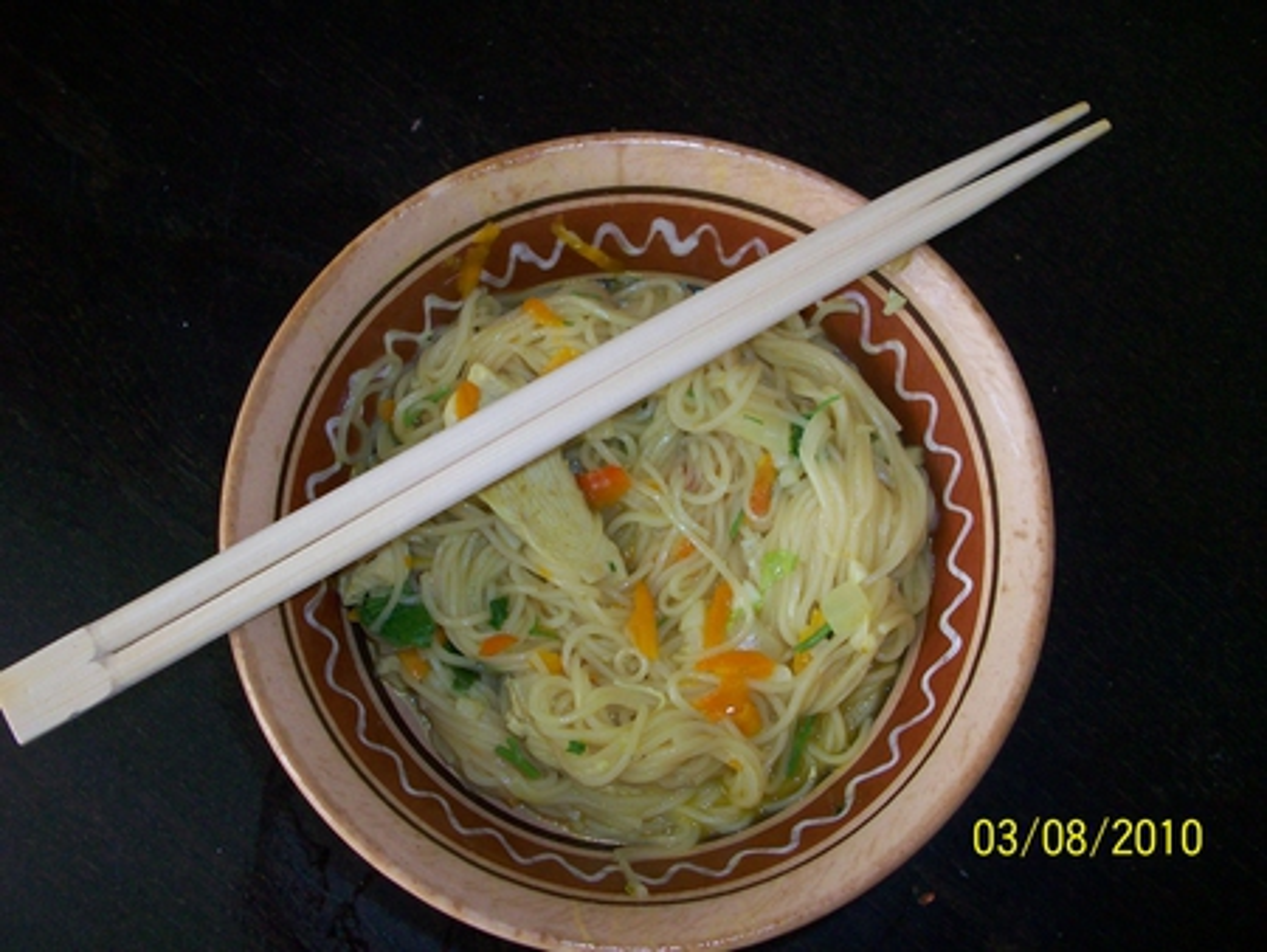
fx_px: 1245
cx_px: 634
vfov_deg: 41.8
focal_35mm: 34
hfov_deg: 53.9
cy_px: 476
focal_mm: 5.7
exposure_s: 1/60
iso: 160
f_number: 2.8
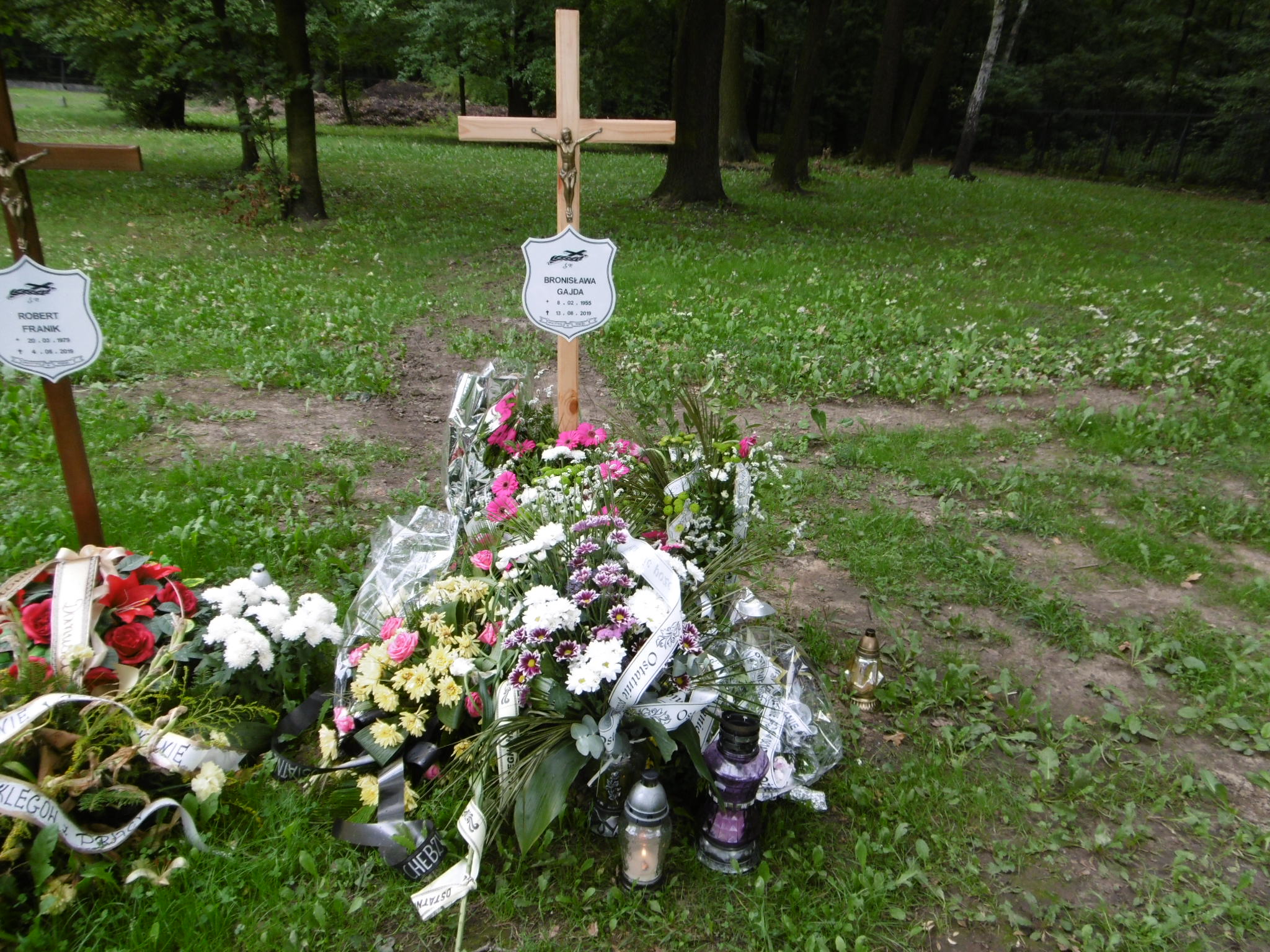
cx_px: 635
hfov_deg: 71.6
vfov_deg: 56.8
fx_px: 881
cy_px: 476
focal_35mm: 24
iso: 100
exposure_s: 1/80
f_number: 3.1
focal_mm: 4.3
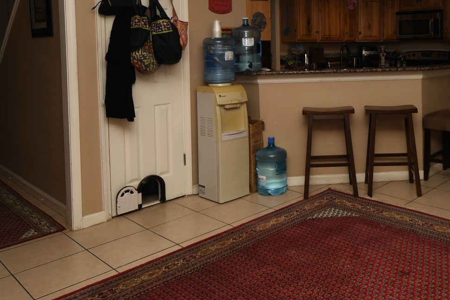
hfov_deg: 52.6
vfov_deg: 36.5
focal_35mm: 35
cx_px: 324
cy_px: 57
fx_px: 437
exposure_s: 1/250
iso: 500
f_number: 4
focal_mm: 14
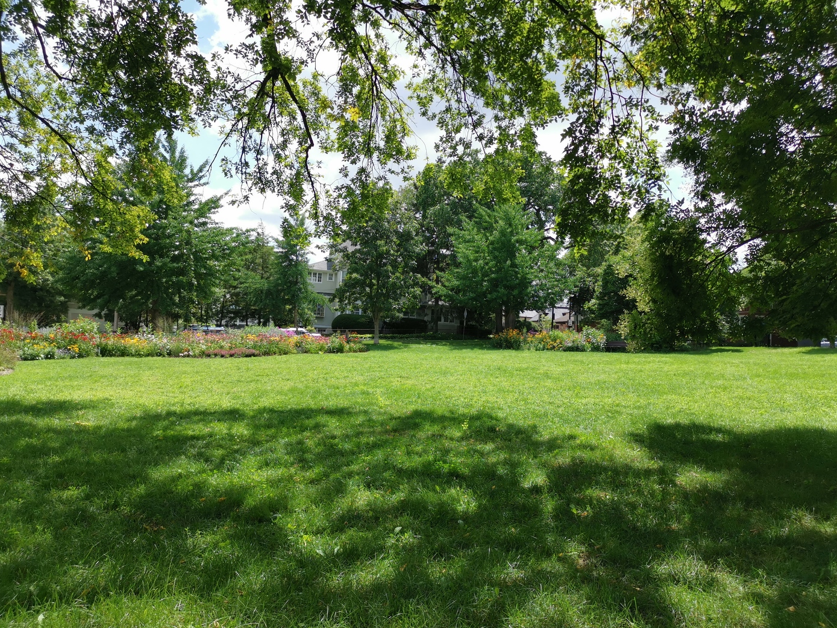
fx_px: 677
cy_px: 320
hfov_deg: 63.4
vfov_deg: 49.7
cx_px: 428
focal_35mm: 28
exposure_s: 1/1206
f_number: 1.8
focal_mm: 5.58
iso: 50
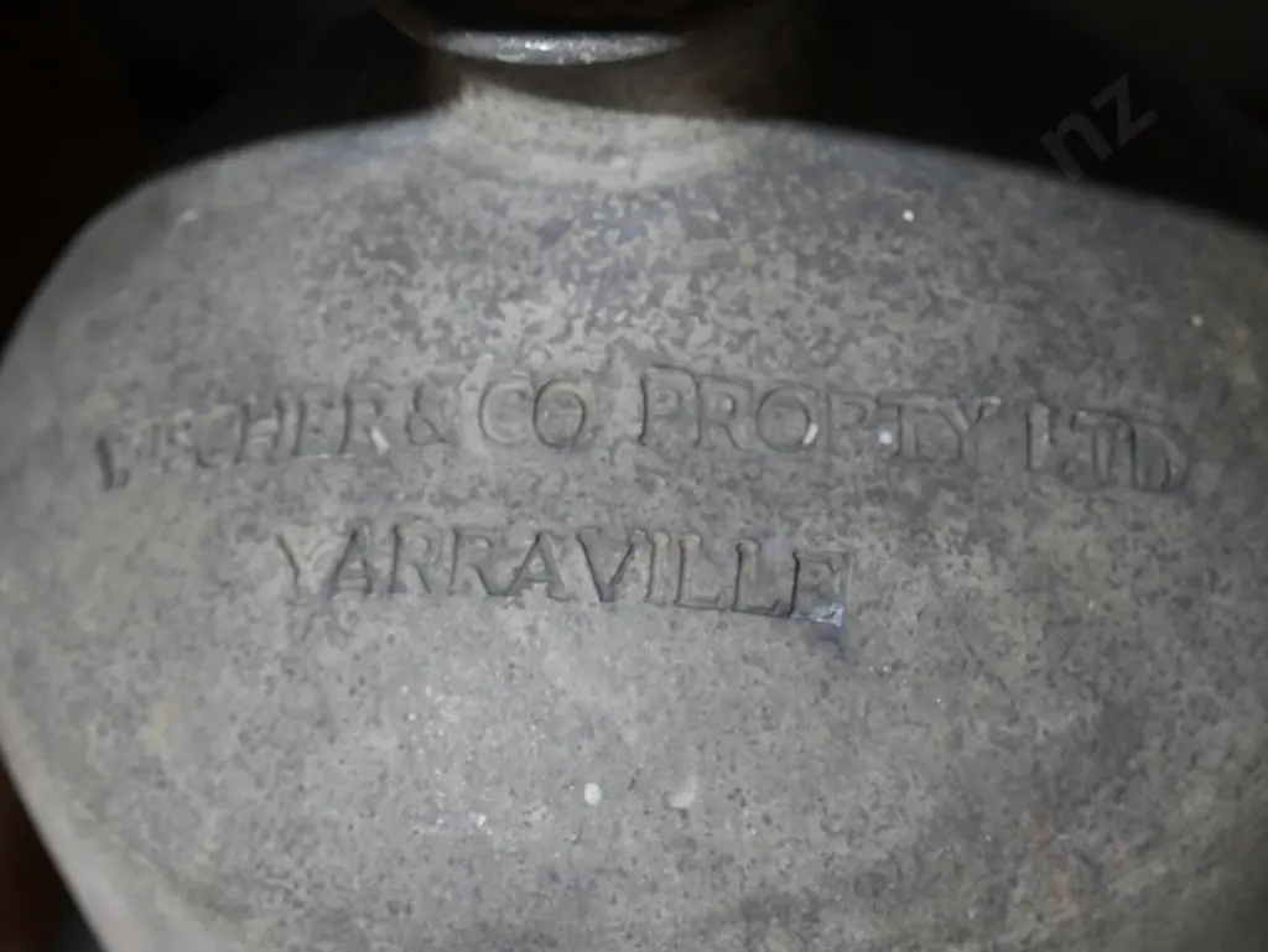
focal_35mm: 48
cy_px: 476
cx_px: 634
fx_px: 1759
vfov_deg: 30.3
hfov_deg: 39.6
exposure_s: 1/60
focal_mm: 24
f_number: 5.2
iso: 800
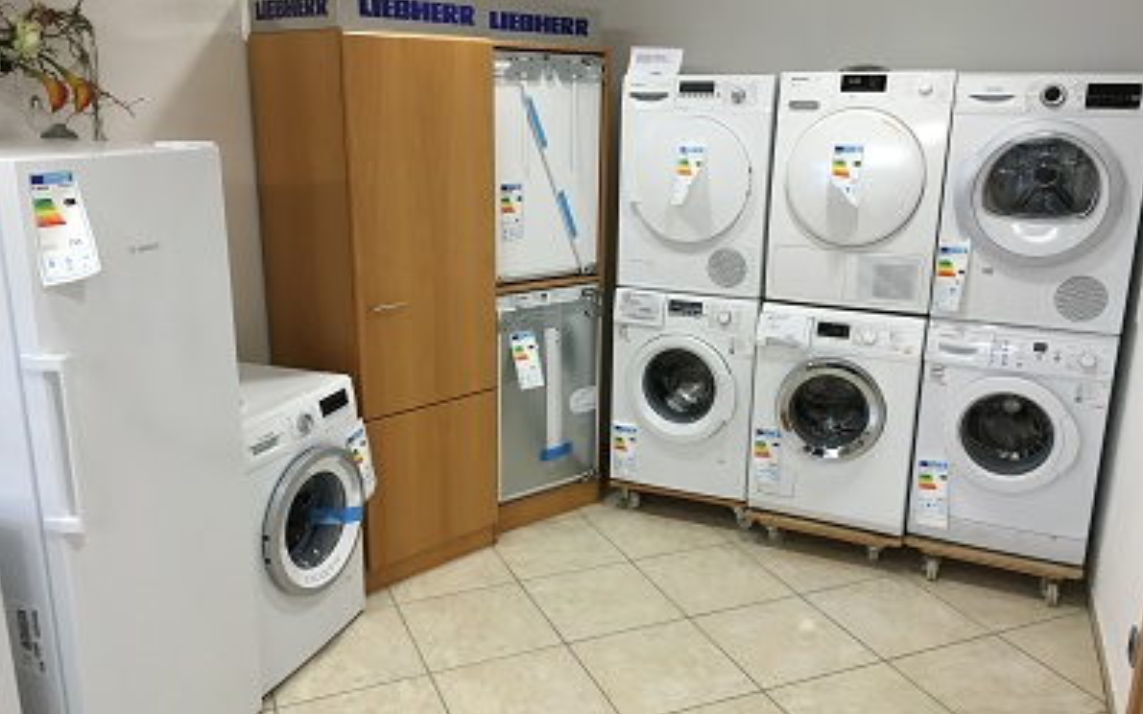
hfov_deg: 61.2
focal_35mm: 31
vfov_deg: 40.6
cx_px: 573
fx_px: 966
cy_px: 363
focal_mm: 4.15
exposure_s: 1/33
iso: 64
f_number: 2.2
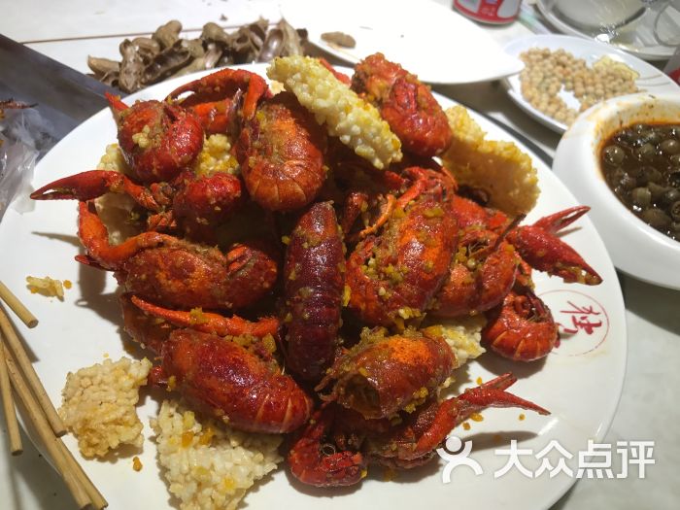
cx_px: 340
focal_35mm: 28
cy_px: 255
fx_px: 550
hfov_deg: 63.4
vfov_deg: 49.7
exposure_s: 1/100
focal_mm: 3.99
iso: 25
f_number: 1.8
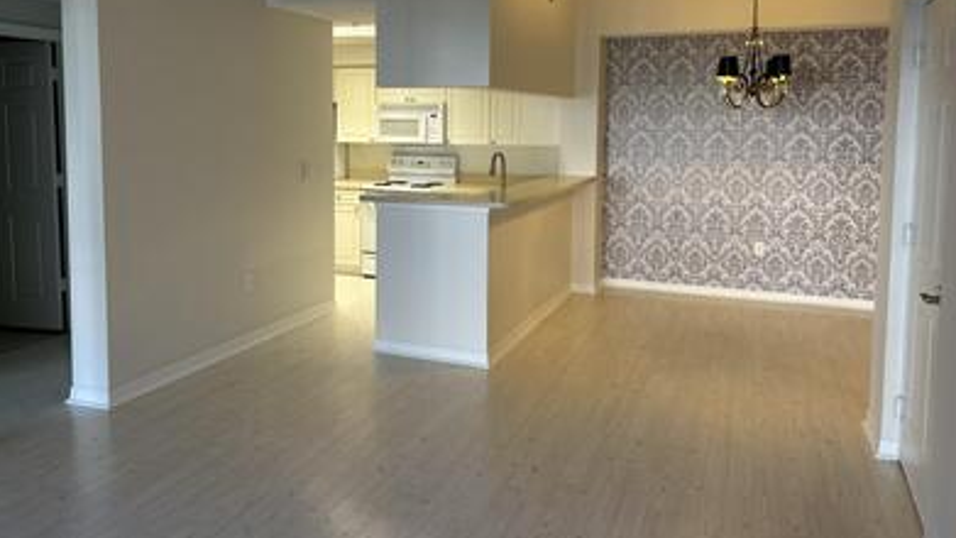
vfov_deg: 39.7
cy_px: 179
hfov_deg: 66.1
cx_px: 469
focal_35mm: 29
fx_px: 735
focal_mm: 5.7
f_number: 1.5
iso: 125
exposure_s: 1/60
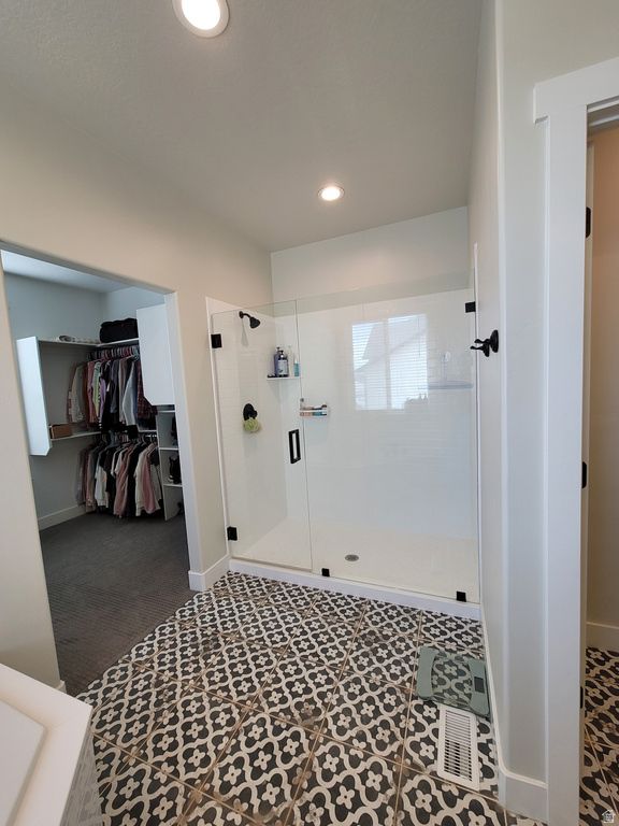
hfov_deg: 89.9
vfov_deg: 106.2
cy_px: 413
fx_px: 310
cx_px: 310
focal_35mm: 13
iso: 125
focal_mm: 2.2
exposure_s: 1/120
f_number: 2.2
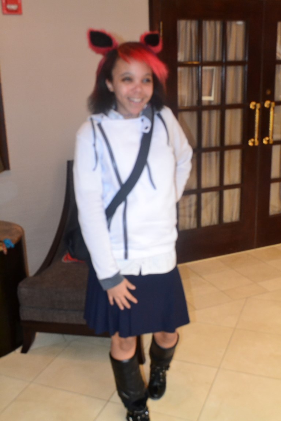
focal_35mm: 39
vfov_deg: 49.6
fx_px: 457
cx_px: 140
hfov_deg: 34.2
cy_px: 210
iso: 3200
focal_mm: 26
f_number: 7.1
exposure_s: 1/60
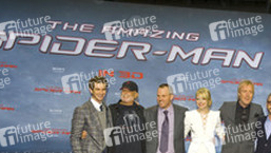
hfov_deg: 31.2
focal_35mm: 66
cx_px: 208
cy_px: 108
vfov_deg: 18.2
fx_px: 475
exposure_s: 1/200
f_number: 5
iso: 800
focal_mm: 36
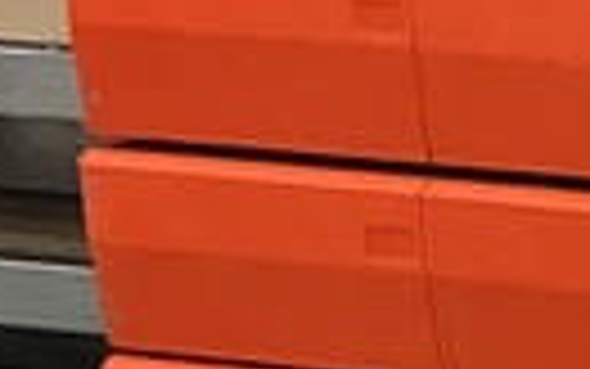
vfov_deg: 5.0
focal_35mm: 241
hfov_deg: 8.0
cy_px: 1314
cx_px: 1446
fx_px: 3877
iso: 50
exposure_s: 1/60
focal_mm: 3
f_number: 1.8
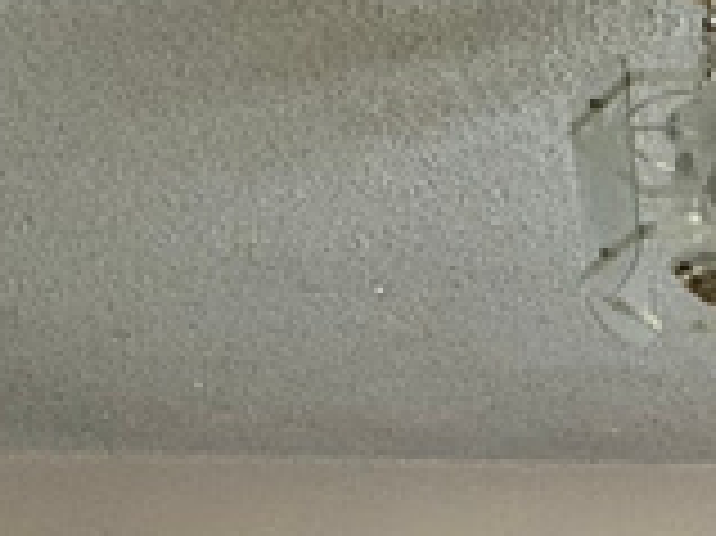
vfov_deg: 13.5
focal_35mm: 90
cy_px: 1149
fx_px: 1860
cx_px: 1067
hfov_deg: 19.2
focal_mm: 2.22
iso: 800
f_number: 2.2
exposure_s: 1/60
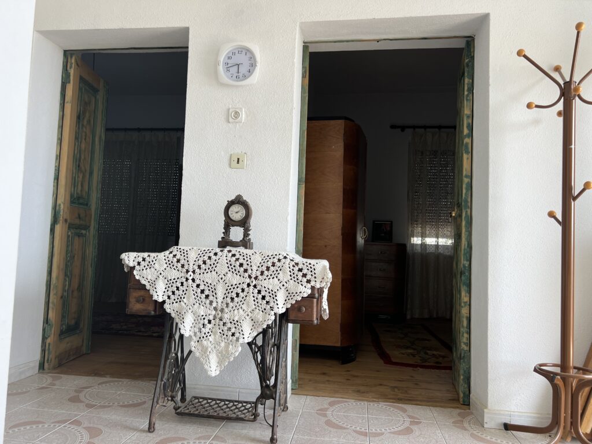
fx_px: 445
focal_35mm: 26
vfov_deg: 53.1
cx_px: 296
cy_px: 222
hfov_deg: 67.3
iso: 40
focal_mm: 5.7
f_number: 1.5
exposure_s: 1/180
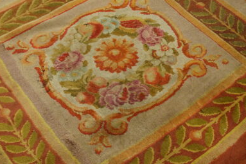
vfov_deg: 28.6
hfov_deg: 41.9
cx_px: 119
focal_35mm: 47
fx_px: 321
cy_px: 81
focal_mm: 20
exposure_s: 1/160
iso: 2500
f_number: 4
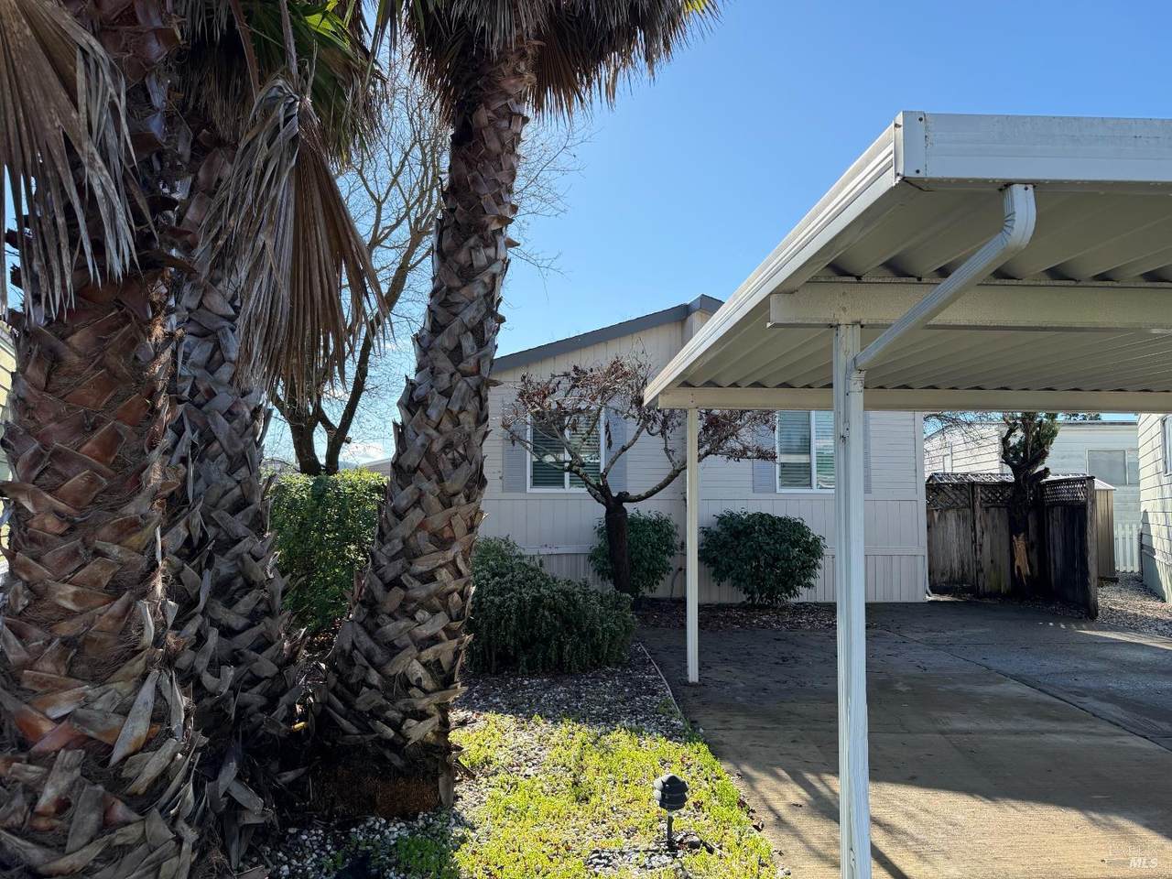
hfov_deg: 71.6
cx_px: 586
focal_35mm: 24
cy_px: 440
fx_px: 813
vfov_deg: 56.8
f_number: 1.78
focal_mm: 6.76
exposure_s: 1/3021
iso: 100
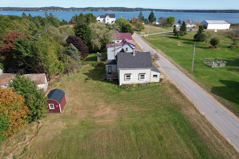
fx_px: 146
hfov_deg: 78.6
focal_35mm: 22
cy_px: 80
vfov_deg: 57.2
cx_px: 120
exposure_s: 1/1500
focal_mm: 8.38
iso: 130
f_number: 2.8
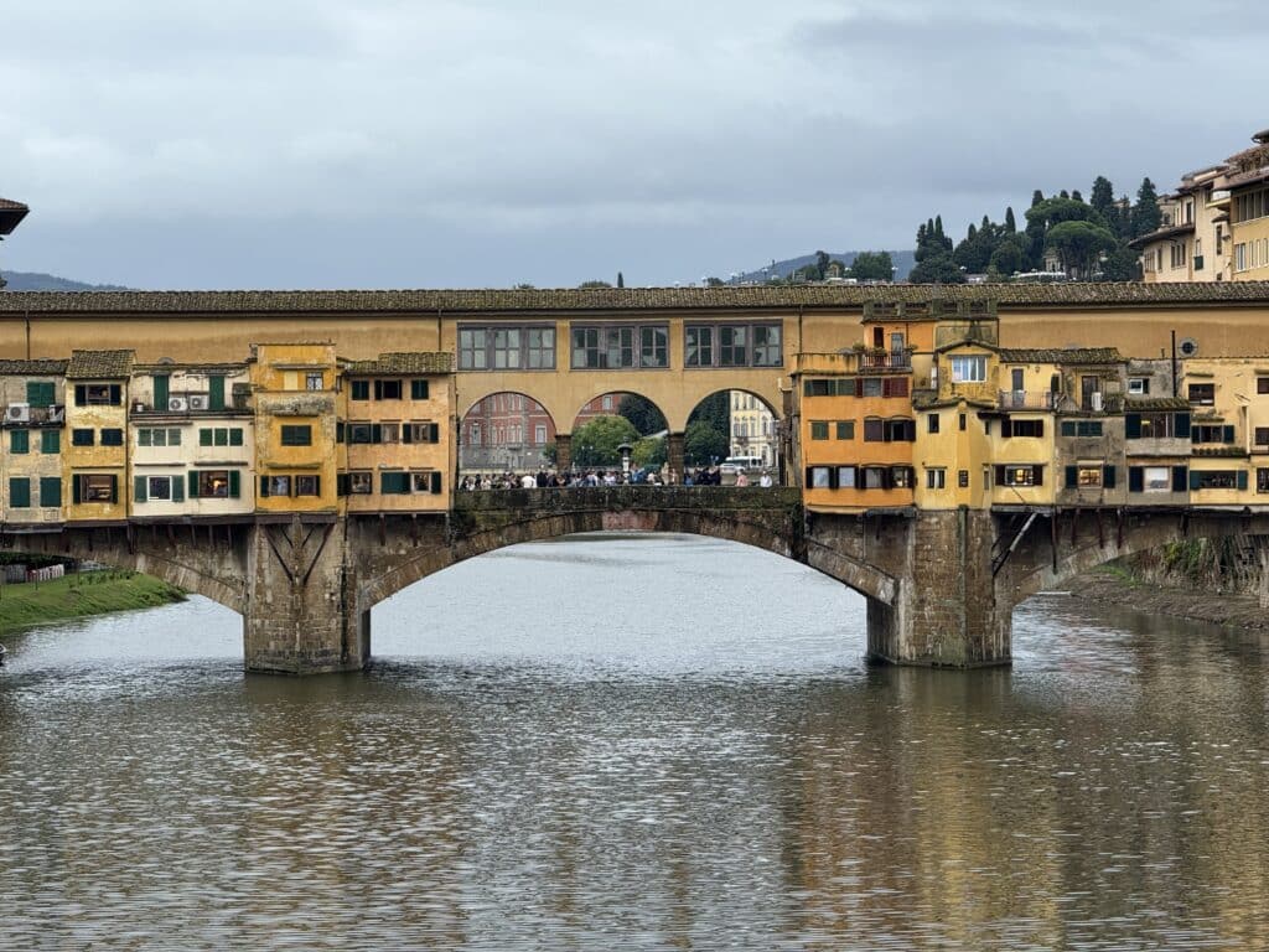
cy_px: 476
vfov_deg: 12.3
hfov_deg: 16.4
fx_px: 4399
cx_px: 634
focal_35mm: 120
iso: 50
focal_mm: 15.66
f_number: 2.8
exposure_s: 1/295
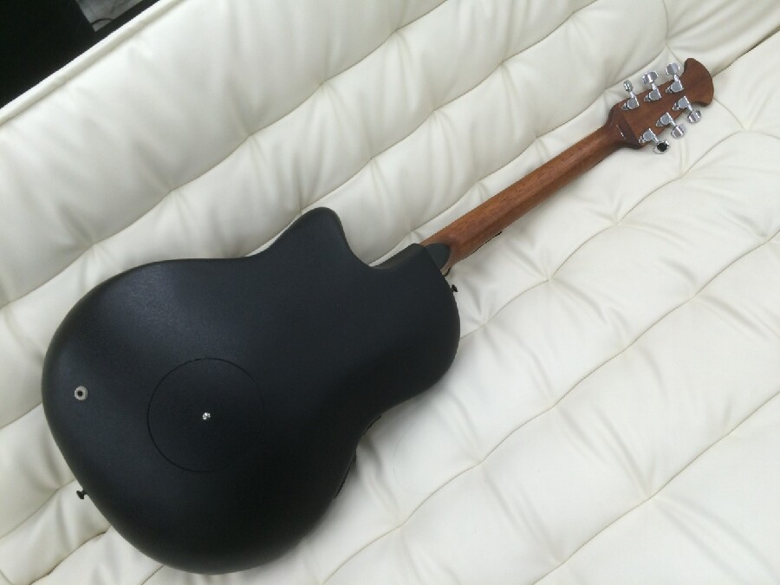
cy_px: 292
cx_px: 390
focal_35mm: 29
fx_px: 653
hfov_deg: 61.7
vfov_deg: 48.2
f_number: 2.2
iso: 50
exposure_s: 1/60
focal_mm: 4.15
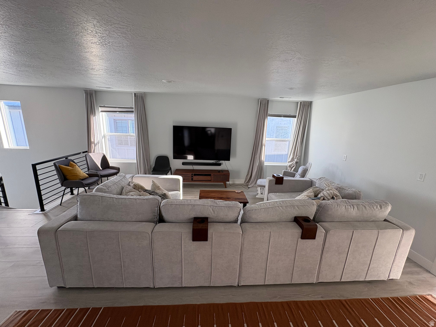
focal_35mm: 14
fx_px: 176
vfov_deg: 85.7
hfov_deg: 102.1
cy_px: 164
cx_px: 218
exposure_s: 1/120
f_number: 2.2
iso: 100
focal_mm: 2.22
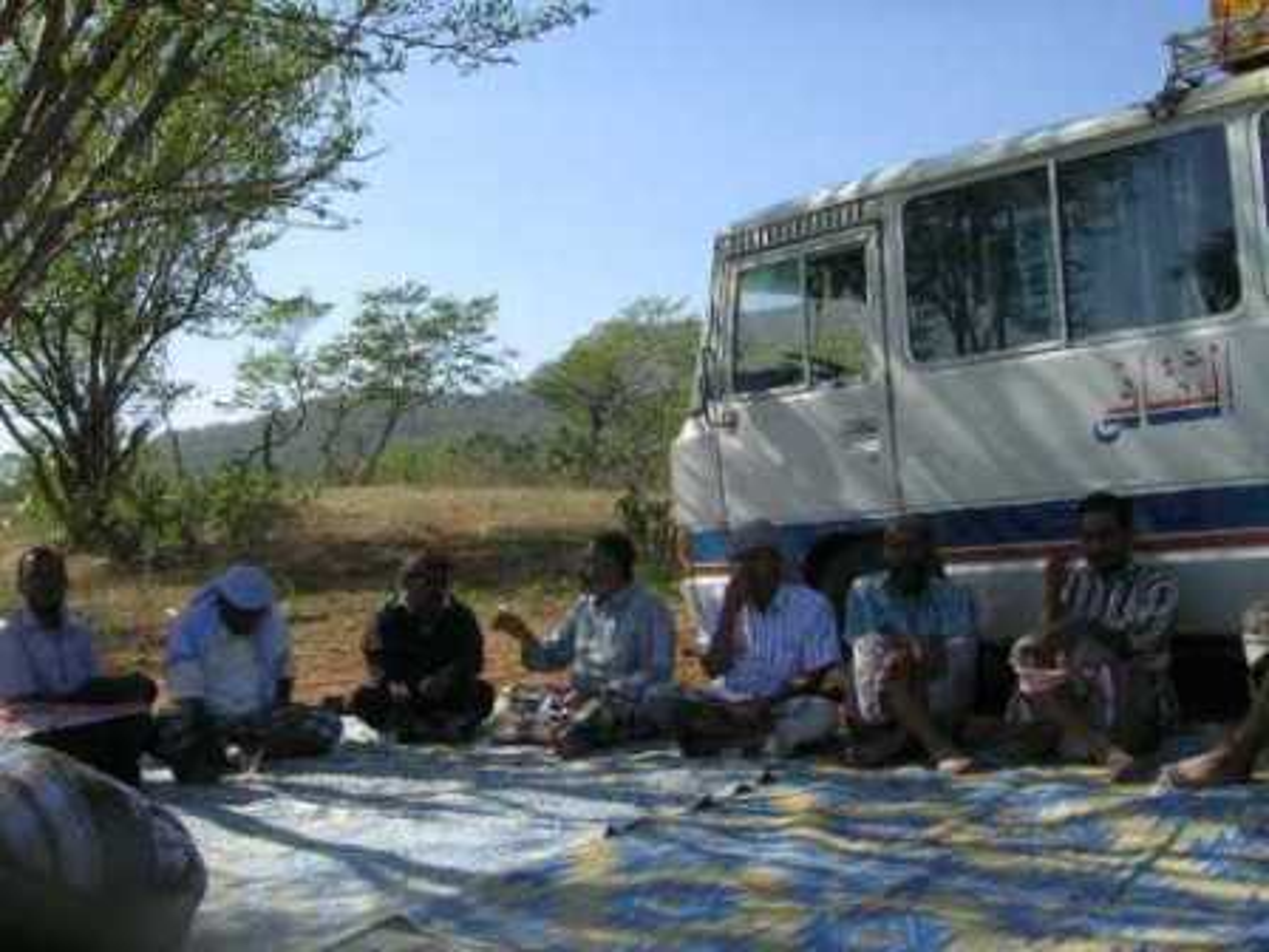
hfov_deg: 49.0
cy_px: 476
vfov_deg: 37.7
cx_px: 634
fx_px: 1393
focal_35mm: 38
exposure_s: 1/260
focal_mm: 5.8
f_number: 5.6
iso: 50
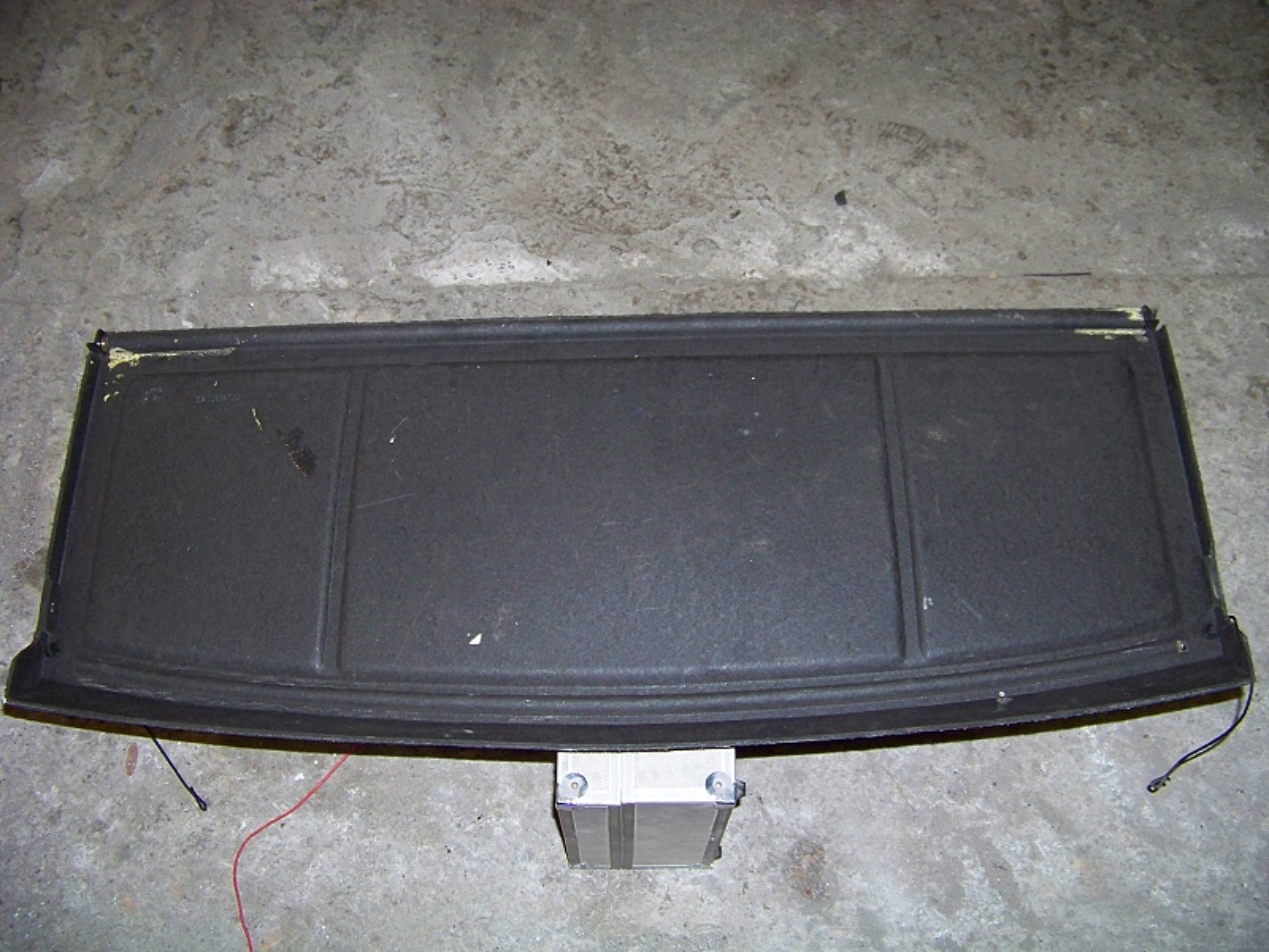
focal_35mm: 36
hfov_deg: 51.4
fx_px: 1320
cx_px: 634
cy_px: 476
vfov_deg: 39.7
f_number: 2.8
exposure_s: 1/30
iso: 200
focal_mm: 5.85
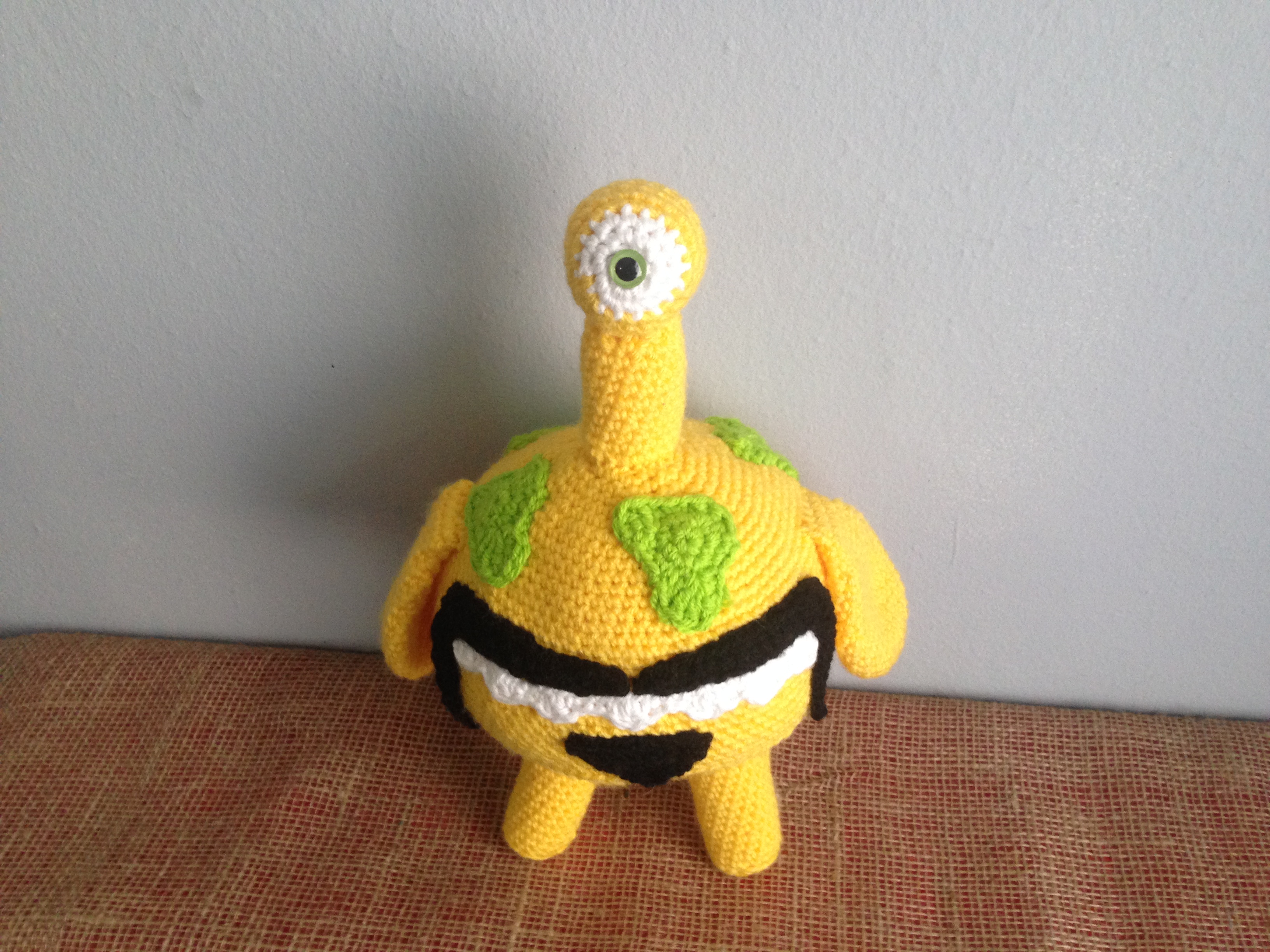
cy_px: 476
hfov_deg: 55.4
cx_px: 635
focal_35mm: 33
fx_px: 1211
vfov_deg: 42.9
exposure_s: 1/20
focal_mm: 4.12
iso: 160
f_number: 2.4
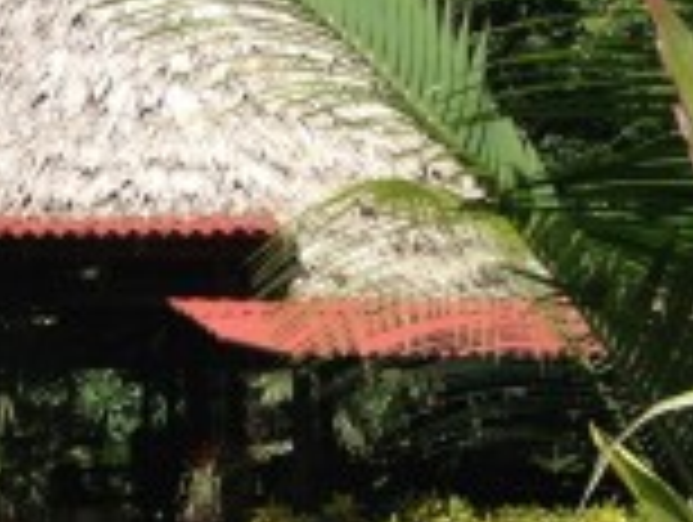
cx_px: 378
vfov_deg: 14.4
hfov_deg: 19.2
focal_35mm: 102
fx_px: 2045
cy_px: 446
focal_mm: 4.28
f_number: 2.4
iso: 50
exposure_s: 1/1314
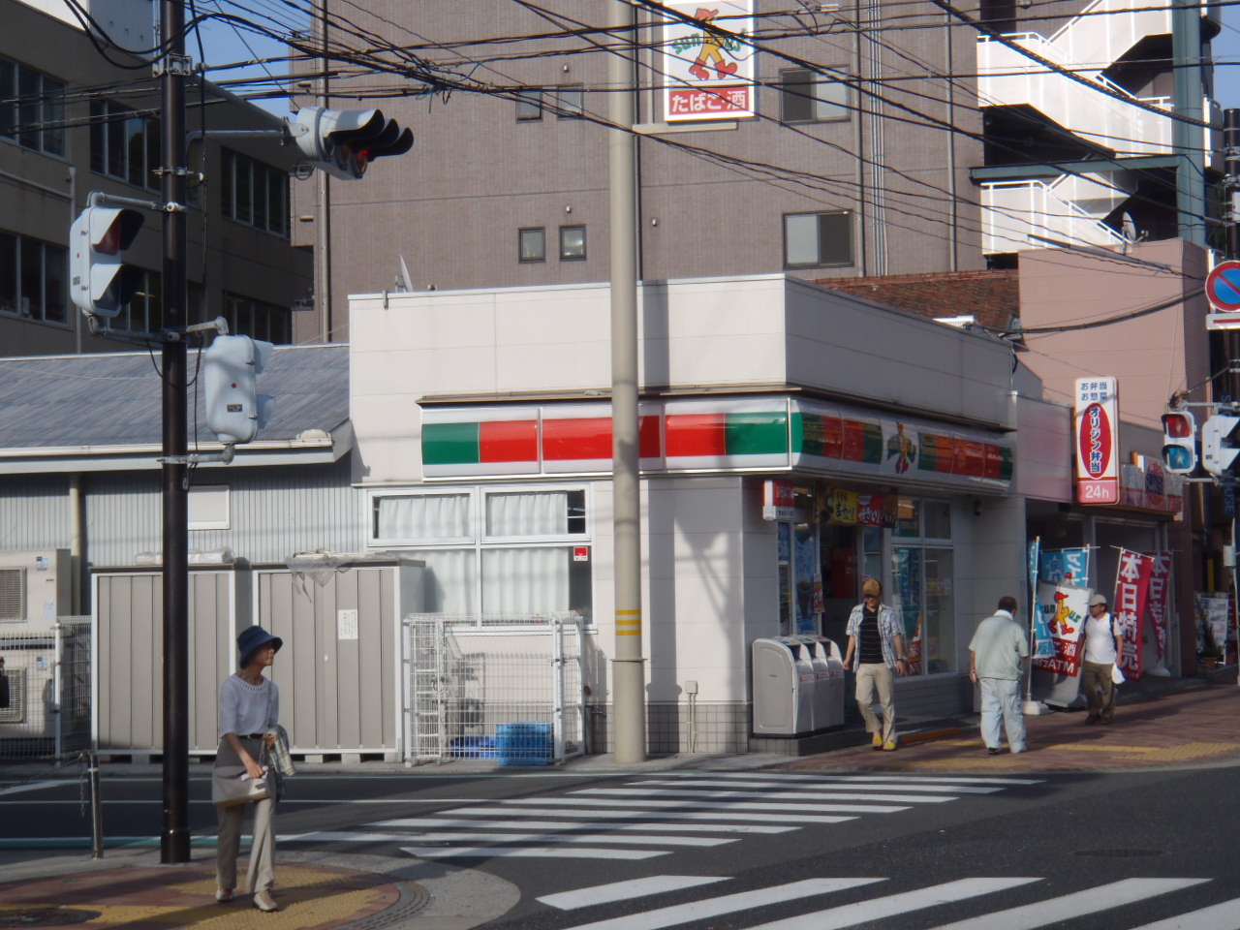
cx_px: 620
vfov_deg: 22.6
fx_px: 2328
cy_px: 465
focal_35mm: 65
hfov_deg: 29.8
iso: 64
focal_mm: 11.76
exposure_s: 1/400
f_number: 5.6
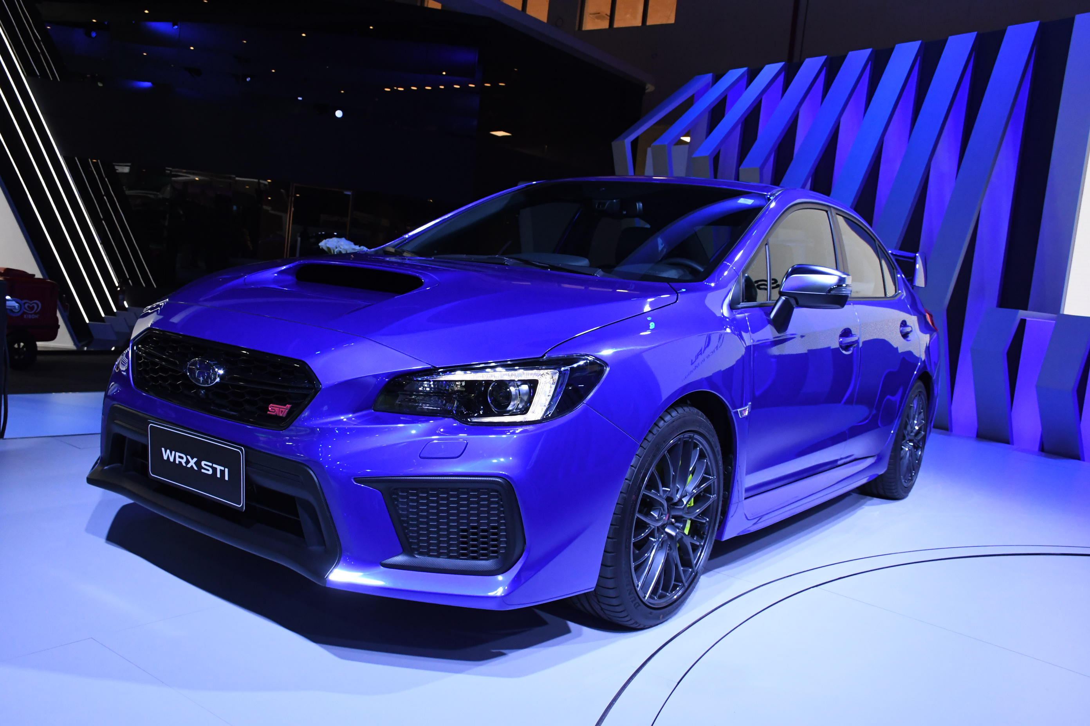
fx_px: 908
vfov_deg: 43.6
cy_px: 363
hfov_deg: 61.9
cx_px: 545
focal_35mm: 30
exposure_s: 1/100
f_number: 9
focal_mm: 20
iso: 2000
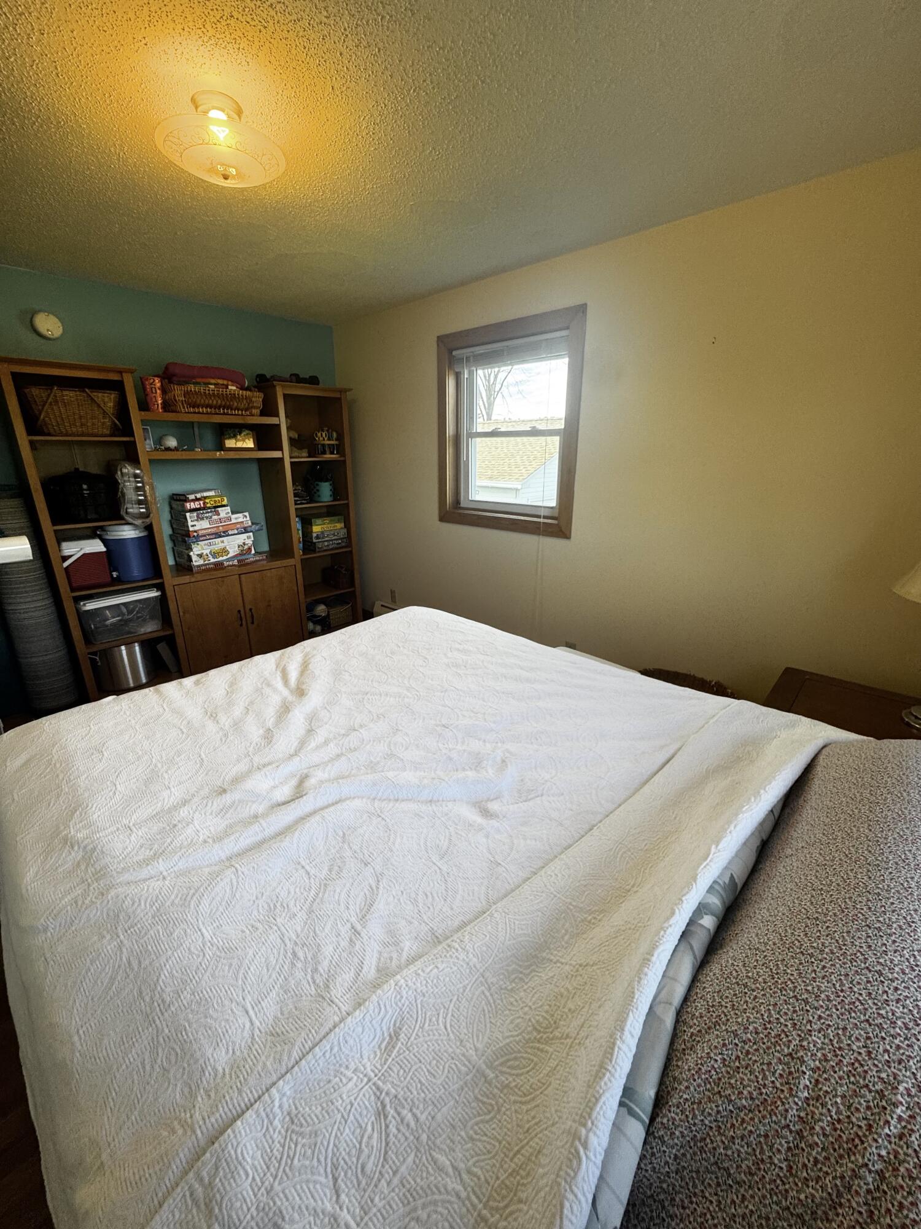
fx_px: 497
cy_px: 614
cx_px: 460
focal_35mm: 14
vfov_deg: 102.1
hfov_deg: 85.7
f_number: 2.2
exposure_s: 1/120
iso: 160
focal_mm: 2.22
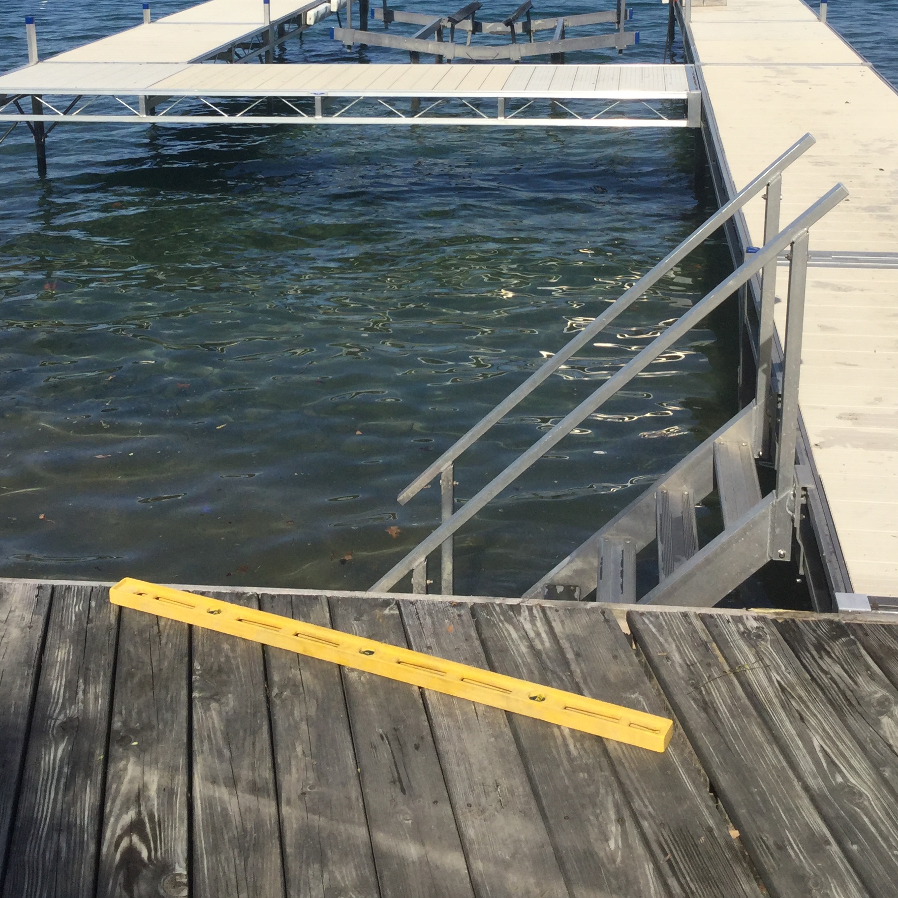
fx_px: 1438
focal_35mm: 49
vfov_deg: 33.7
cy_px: 178
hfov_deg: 34.7
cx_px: 446
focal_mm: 3.3
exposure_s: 1/1538
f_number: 2.4
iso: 25
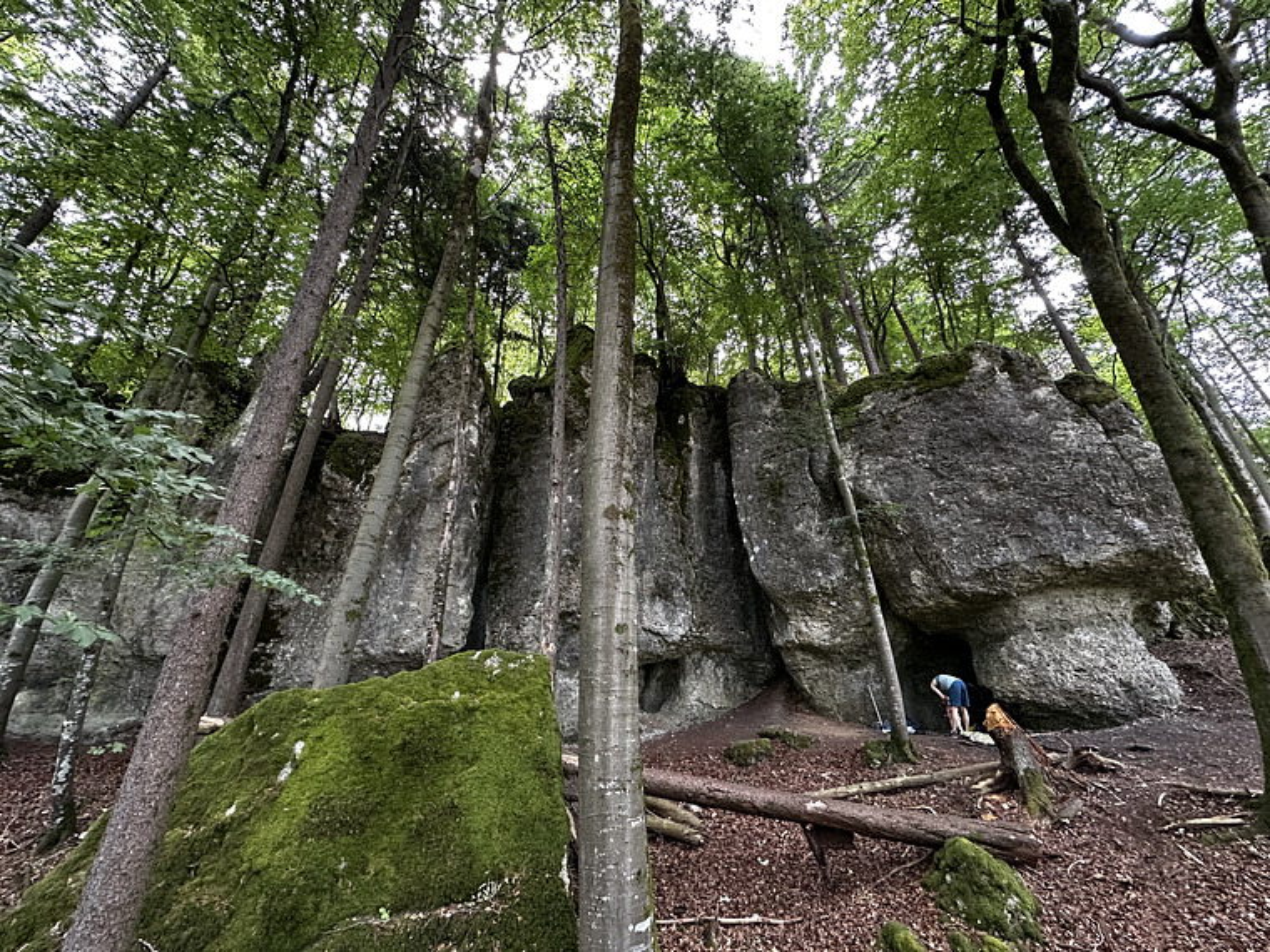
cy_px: 476
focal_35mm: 14
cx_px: 635
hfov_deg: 102.1
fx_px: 514
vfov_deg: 85.7
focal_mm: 2.22
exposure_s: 1/99
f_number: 2.2
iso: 320
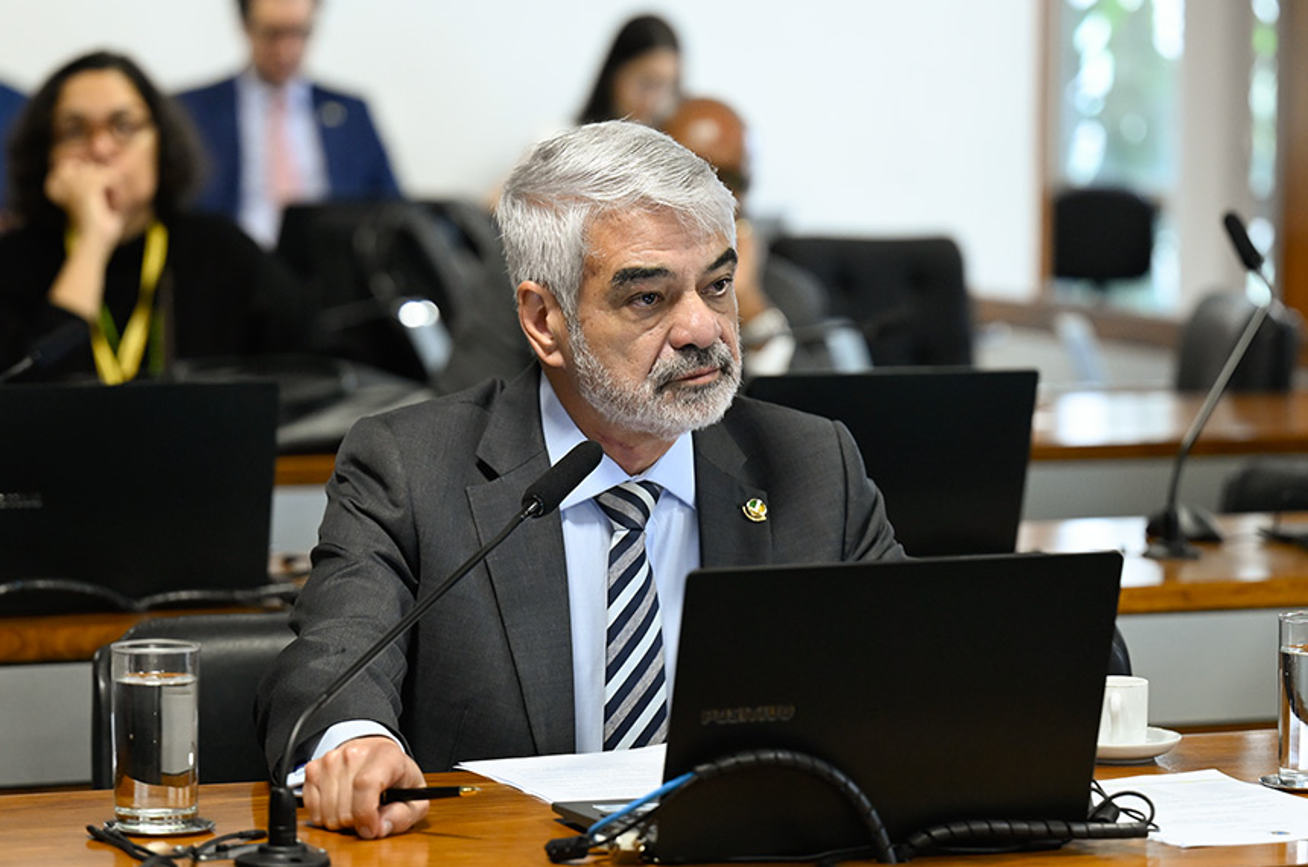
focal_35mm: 142
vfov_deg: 9.6
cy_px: 434
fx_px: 5150
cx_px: 654
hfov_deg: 14.5
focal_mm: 95
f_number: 2.8
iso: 1600
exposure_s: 1/160
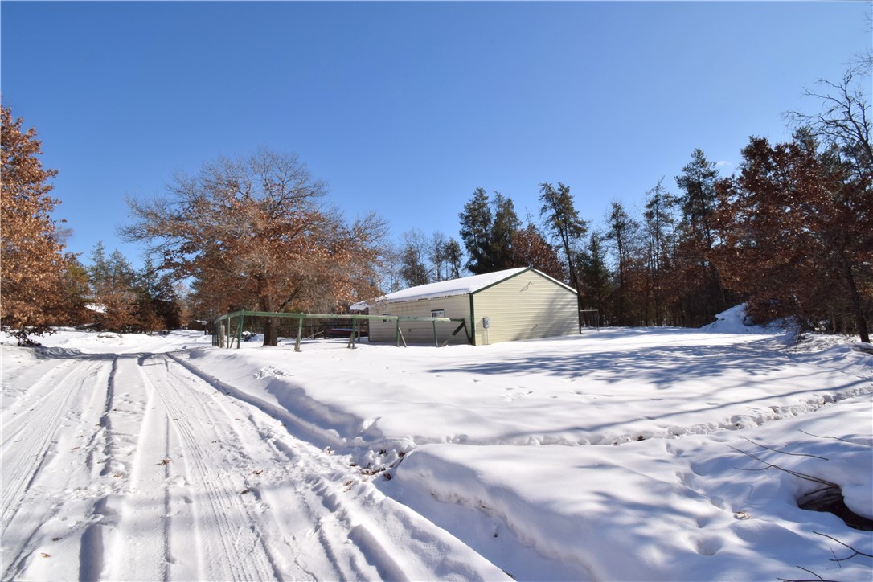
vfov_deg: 77.3
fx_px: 364
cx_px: 436
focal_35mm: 15
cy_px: 291
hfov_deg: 100.4
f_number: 22
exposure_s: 1/200
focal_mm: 10
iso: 320
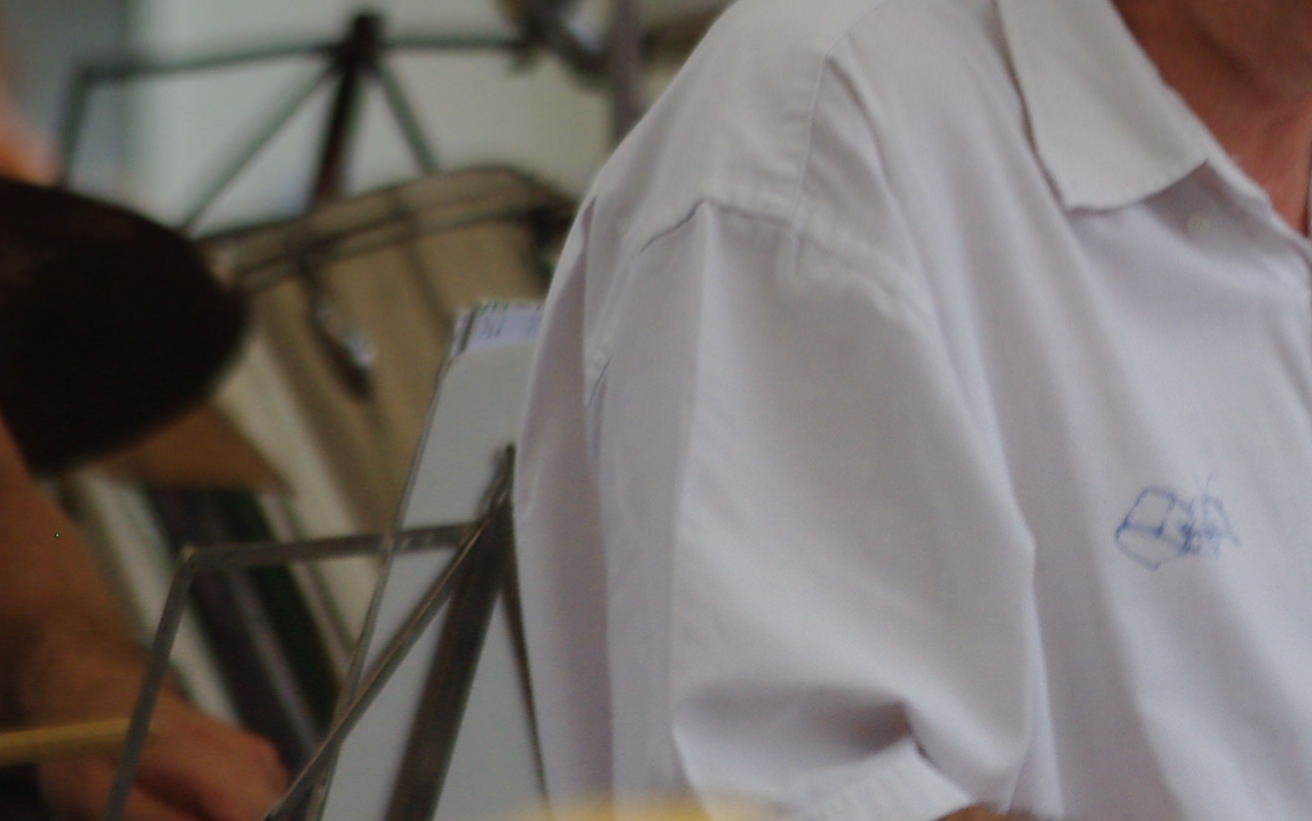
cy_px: 167
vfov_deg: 1.9
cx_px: 1664
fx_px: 24248
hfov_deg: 3.1
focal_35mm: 678
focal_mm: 150
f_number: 4.5
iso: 200
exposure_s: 1/180
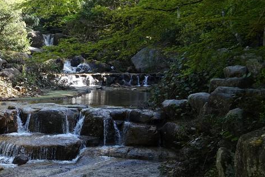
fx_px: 449
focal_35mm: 61
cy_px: 122
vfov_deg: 22.2
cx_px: -36
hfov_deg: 29.2
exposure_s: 1/125
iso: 125
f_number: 4
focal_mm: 8.8
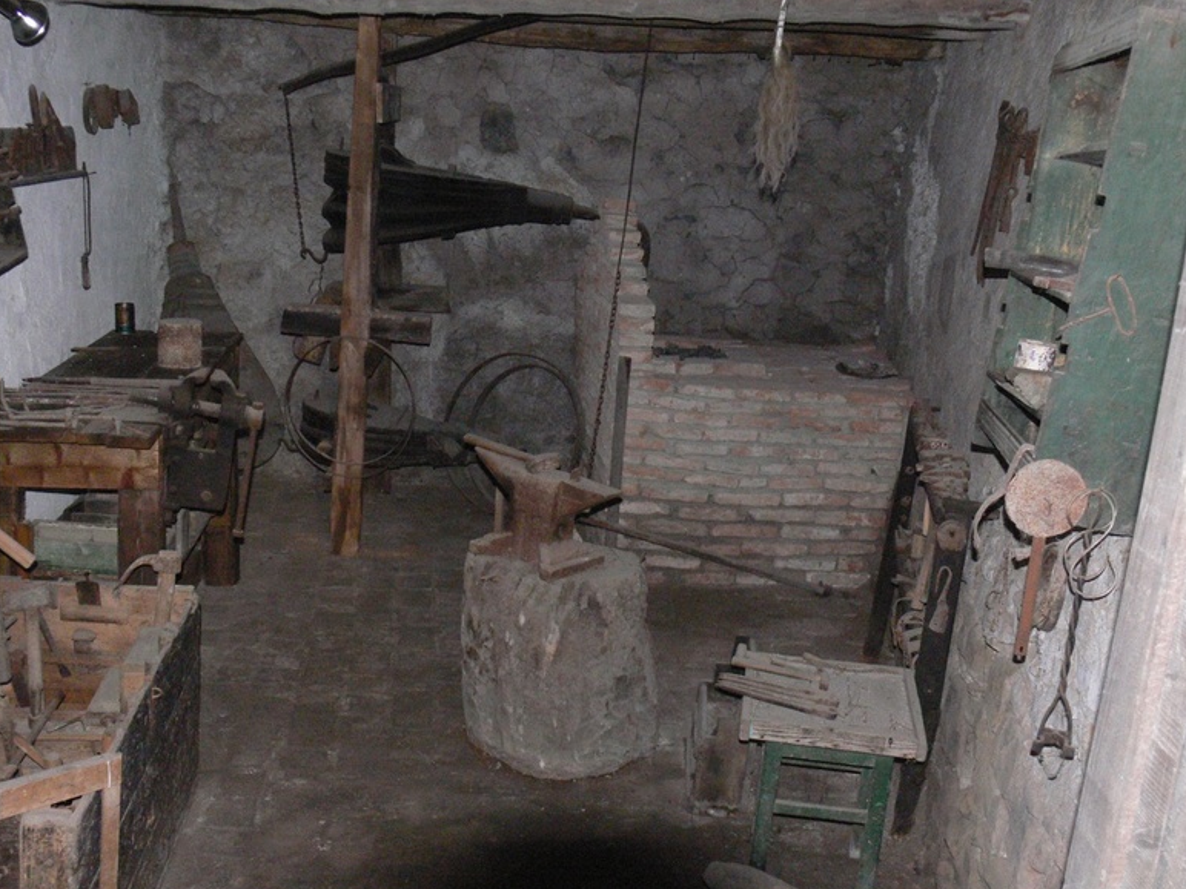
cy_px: 454
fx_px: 1336
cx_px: 602
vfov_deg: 36.8
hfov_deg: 47.9
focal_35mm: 39
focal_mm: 8
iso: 400
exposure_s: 1/30
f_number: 2.8
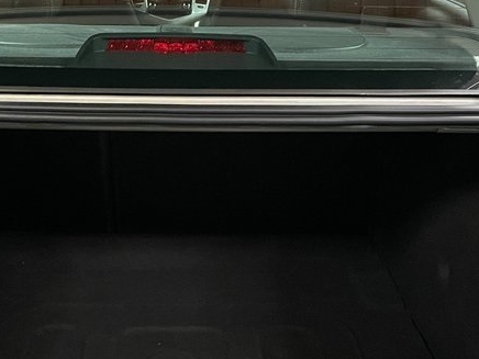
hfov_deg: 31.6
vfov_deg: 23.7
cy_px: 278
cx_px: 182
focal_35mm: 61
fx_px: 844
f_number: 1.6
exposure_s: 1/40
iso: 500
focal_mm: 4.2
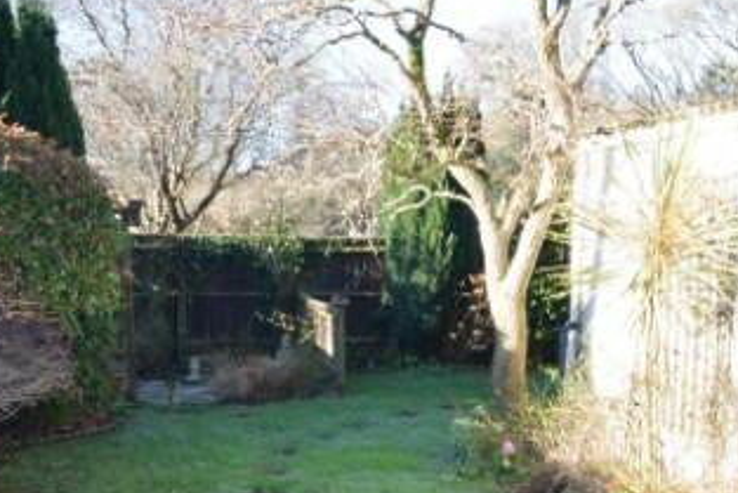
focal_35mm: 49
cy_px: 362
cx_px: 455
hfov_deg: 40.1
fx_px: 1005
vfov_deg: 27.2
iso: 400
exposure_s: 1/125
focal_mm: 10
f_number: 8
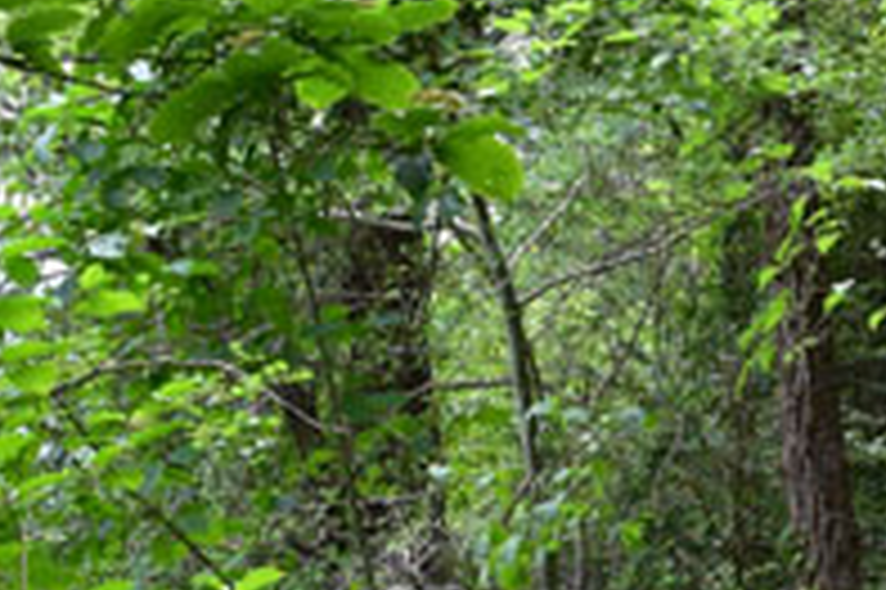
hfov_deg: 15.7
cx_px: 1250
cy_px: 660
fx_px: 3000
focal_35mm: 122
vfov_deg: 11.1
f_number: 11
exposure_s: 1/50
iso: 400
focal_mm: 20
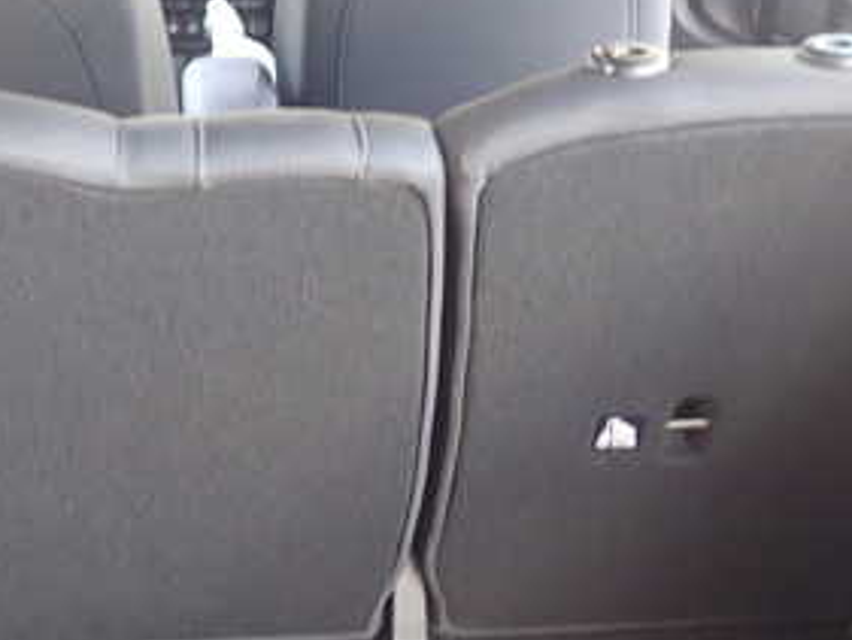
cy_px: 255
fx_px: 1576
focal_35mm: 64
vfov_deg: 22.9
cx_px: 264
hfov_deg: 30.0
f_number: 2.3
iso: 320
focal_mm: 5.4
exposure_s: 1/30
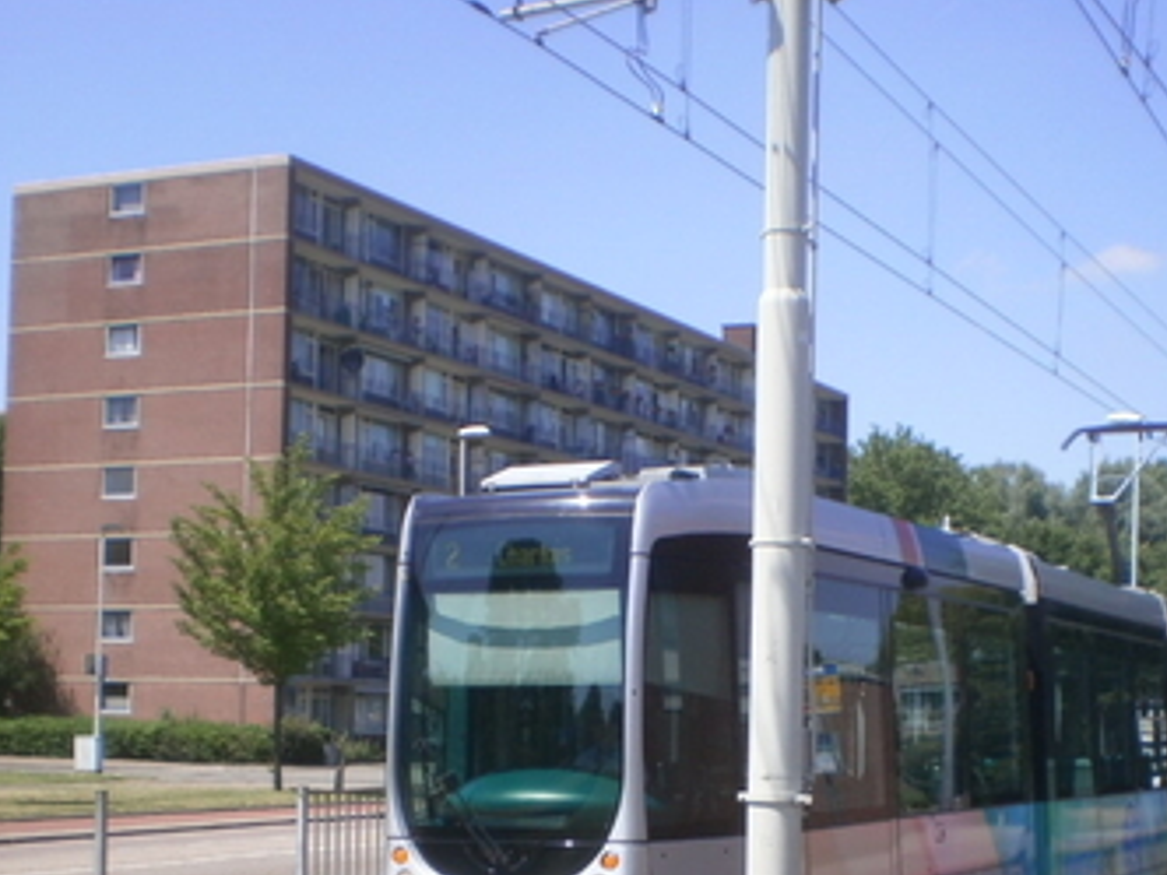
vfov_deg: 22.3
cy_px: 703
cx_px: 654
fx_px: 2191
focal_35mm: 65
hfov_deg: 29.8
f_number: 4.6
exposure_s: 1/640
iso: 100
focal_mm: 6.3
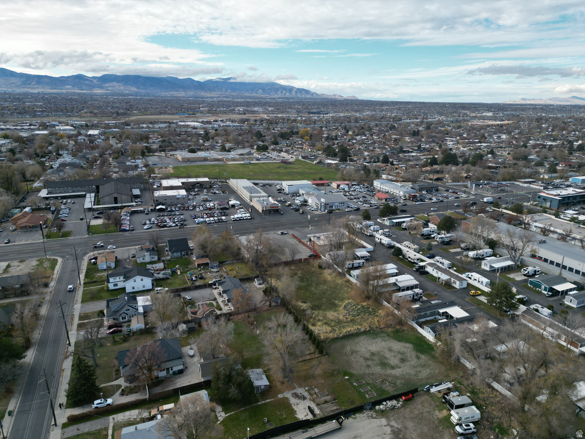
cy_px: 220
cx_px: 292
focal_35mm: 24
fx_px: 406
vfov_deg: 56.8
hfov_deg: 71.6
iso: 160
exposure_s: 1/2000
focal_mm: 6.72
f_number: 1.7
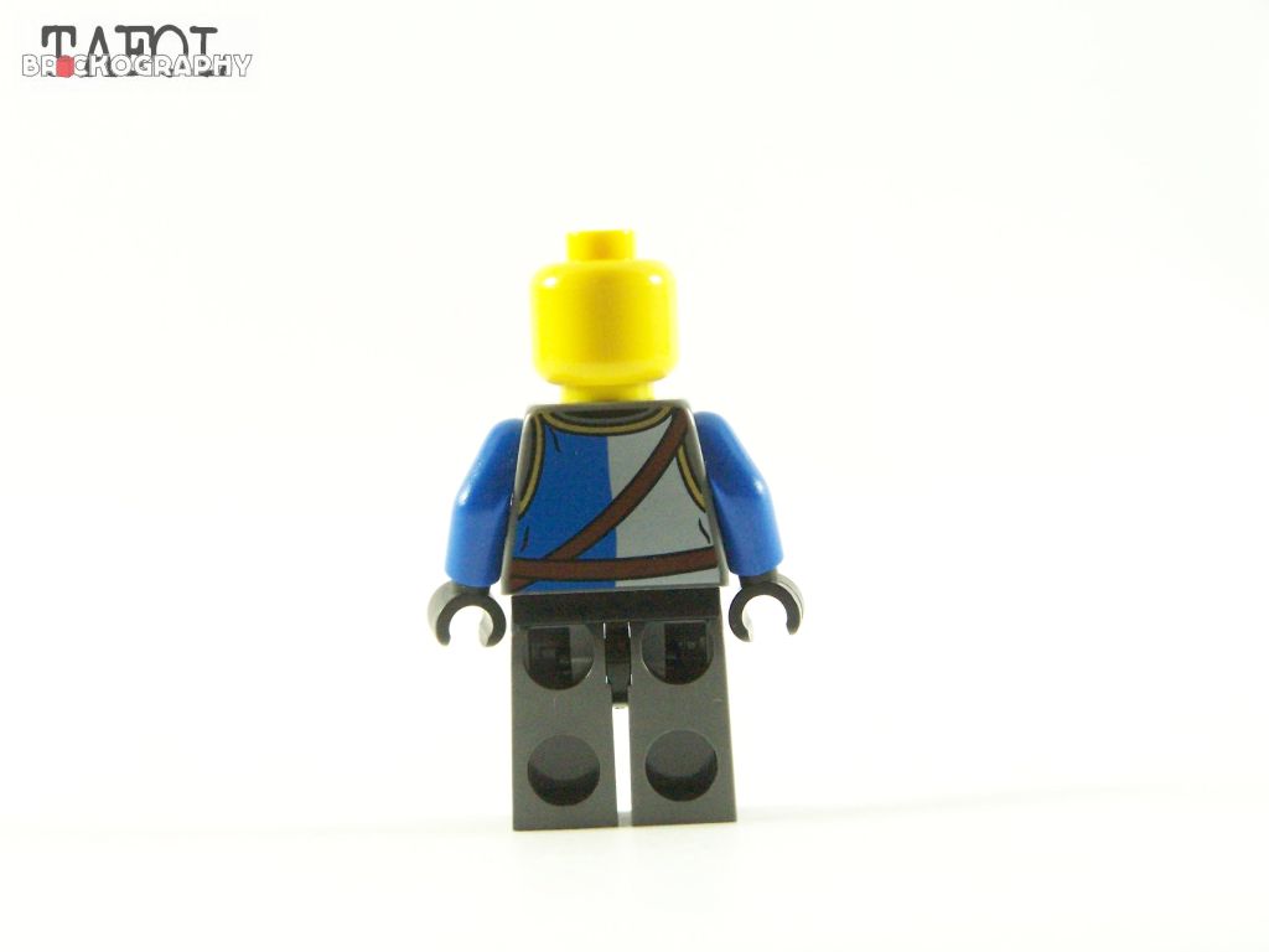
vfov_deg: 14.1
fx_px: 3849
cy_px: 476
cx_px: 634
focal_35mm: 105
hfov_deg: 18.7
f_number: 4
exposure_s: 1/60
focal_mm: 17.5
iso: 400
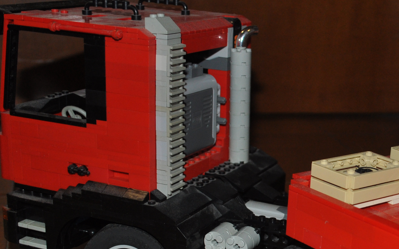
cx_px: 336
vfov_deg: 19.6
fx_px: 718
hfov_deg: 30.1
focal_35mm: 66
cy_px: 176
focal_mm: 20
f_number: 3.8
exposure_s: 1/60
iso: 500
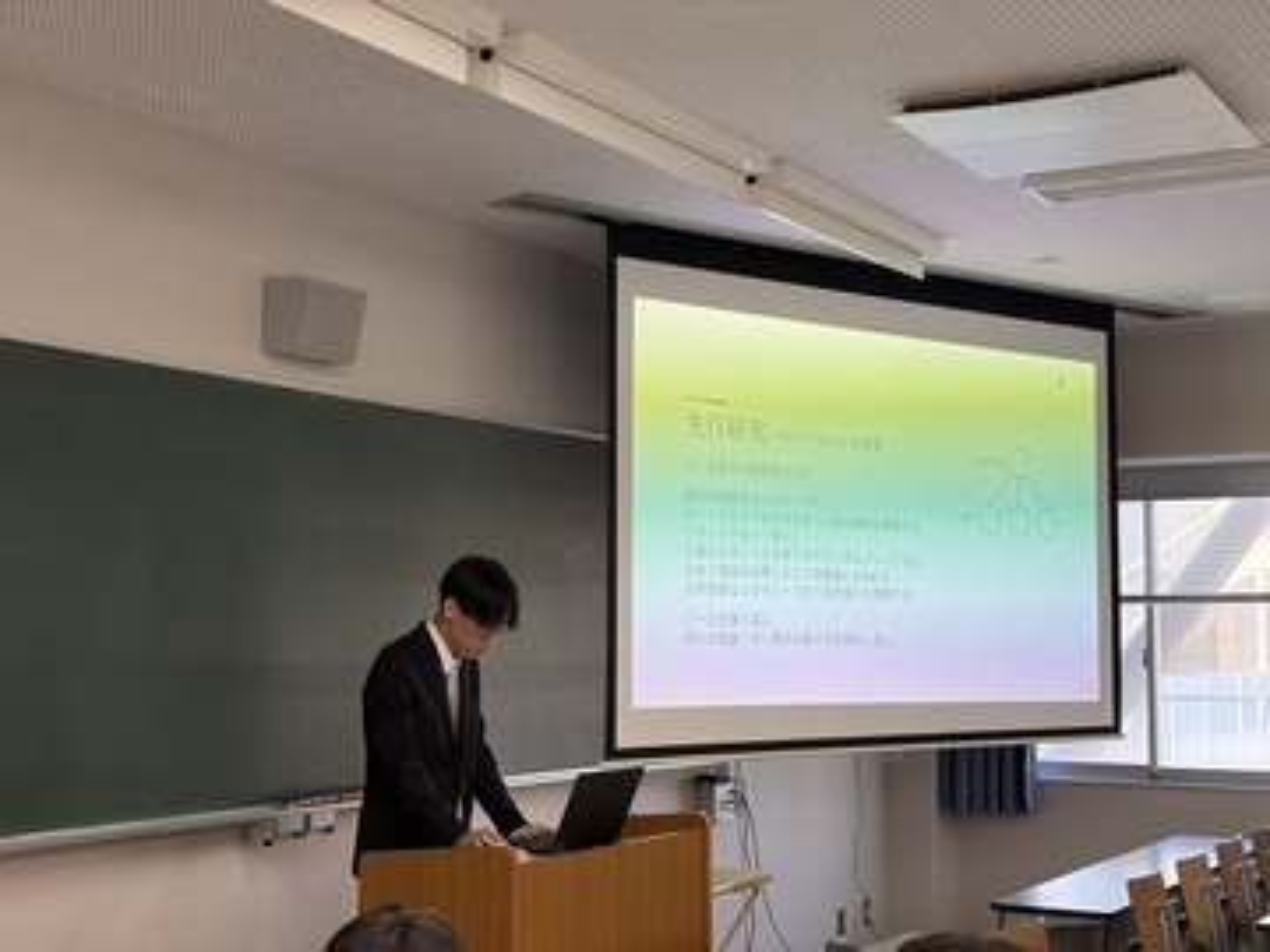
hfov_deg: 36.8
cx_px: 635
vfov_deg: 28.0
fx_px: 1908
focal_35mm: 52
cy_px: 476
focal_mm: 5.96
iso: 50
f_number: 1.6
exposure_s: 1/120
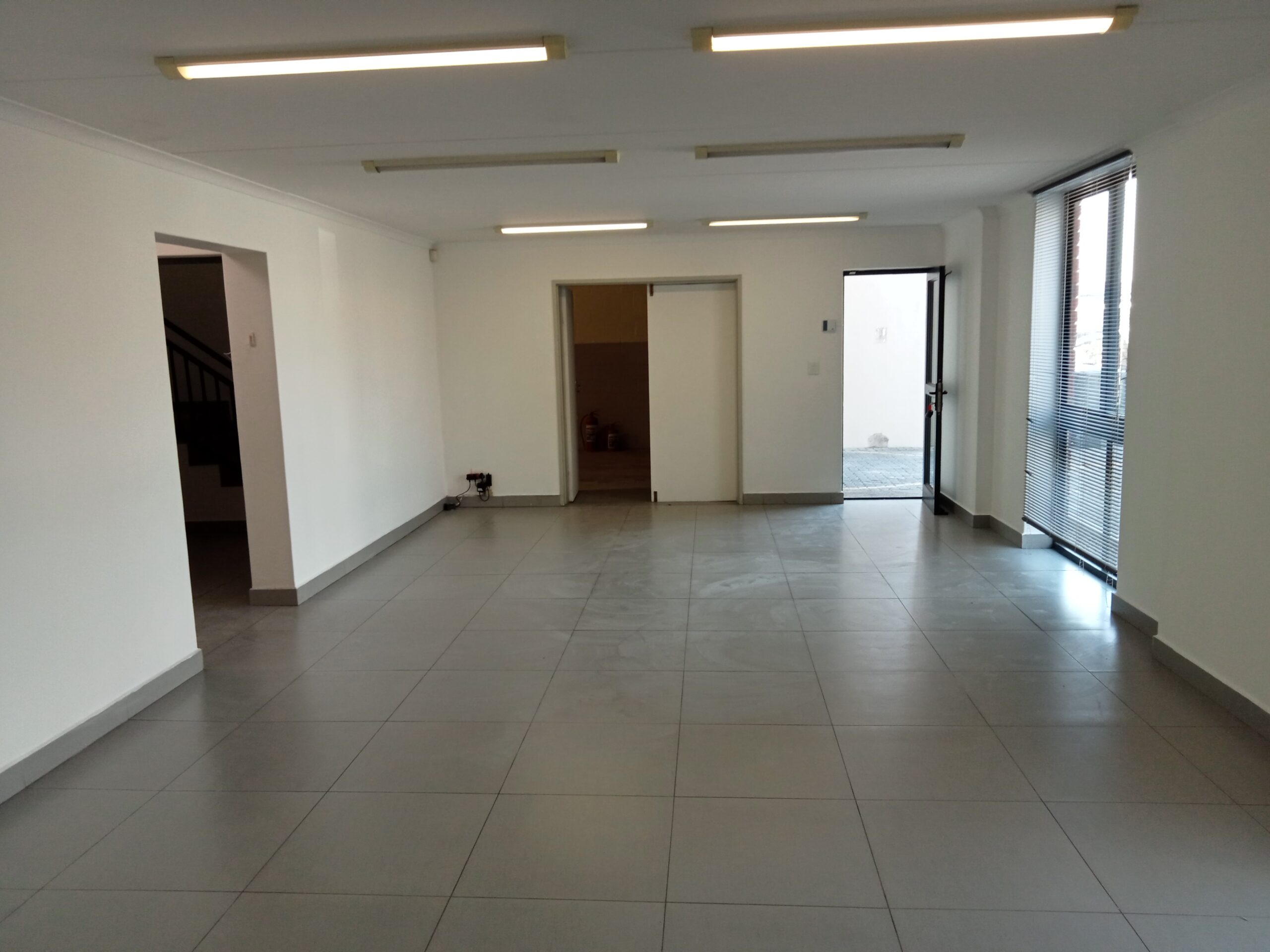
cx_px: 635
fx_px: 1027
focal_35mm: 28
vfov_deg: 49.7
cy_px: 476
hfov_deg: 63.4
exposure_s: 1/50
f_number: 2.2
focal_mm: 3.46
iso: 149
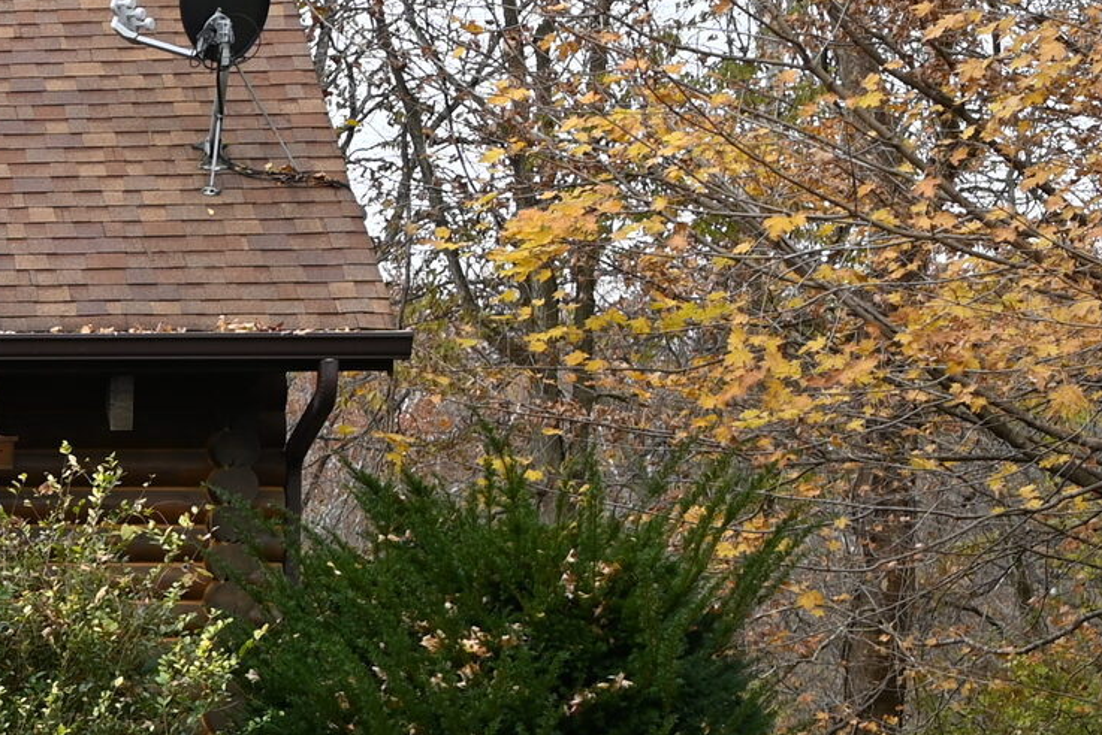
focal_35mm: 125
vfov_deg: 10.7
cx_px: -1024
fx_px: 3828
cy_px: 930
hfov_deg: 14.1
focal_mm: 30
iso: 100
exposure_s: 1/125
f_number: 6.3
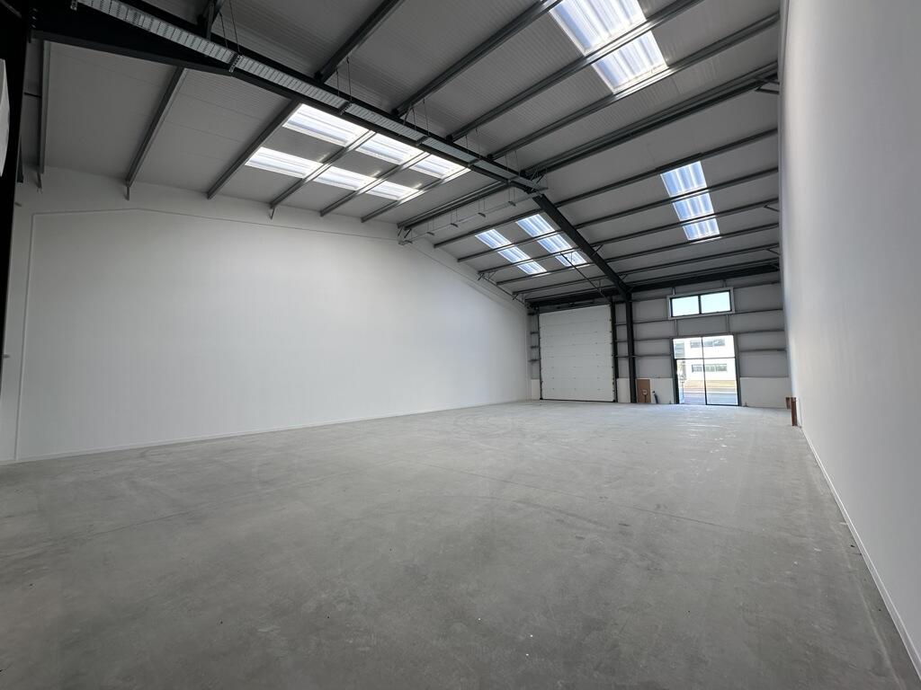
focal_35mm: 14
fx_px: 372
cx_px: 460
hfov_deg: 102.1
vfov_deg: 85.7
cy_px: 345
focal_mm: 2.22
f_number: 2.2
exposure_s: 1/99
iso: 40
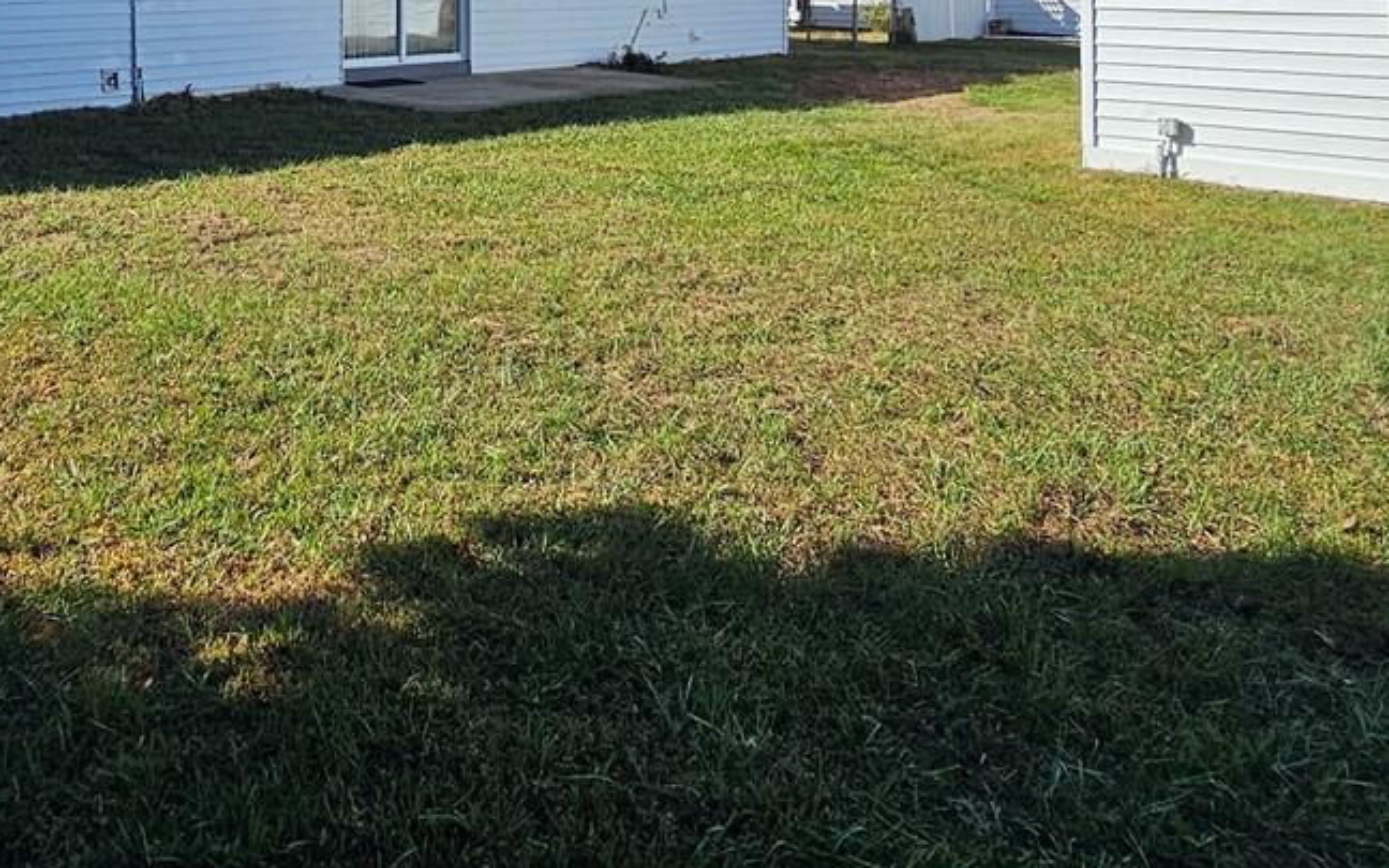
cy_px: -56
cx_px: 454
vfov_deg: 33.2
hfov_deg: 55.4
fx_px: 1287
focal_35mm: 34
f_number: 2.2
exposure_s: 1/2593
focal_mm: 2.2
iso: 50
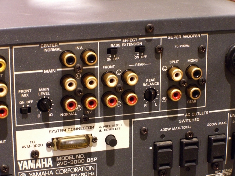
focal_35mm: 114
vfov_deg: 13.0
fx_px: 774
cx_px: 118
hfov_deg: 17.3
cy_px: 88
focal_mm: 23.7
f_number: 5.1
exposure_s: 1/8
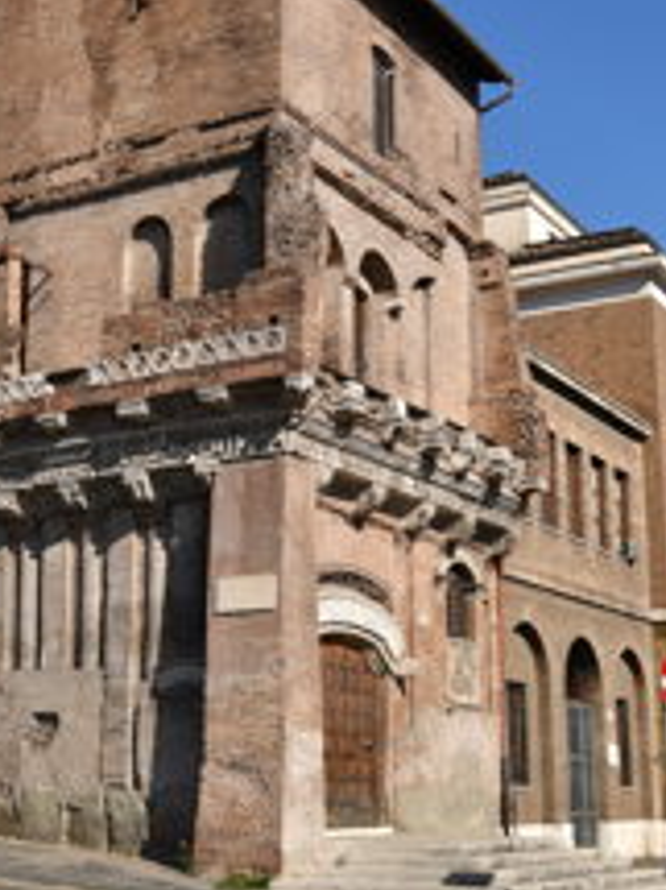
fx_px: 1515
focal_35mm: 59
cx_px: 306
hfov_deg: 24.8
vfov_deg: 32.7
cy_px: 399
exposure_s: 1/640
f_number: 6.3
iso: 100
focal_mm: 22
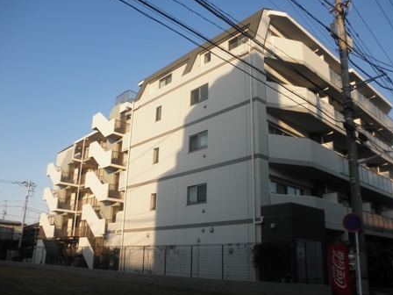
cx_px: 194
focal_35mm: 30
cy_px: 155
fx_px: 341
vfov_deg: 46.8
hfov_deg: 60.0
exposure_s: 1/500
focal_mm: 5
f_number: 3
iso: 64
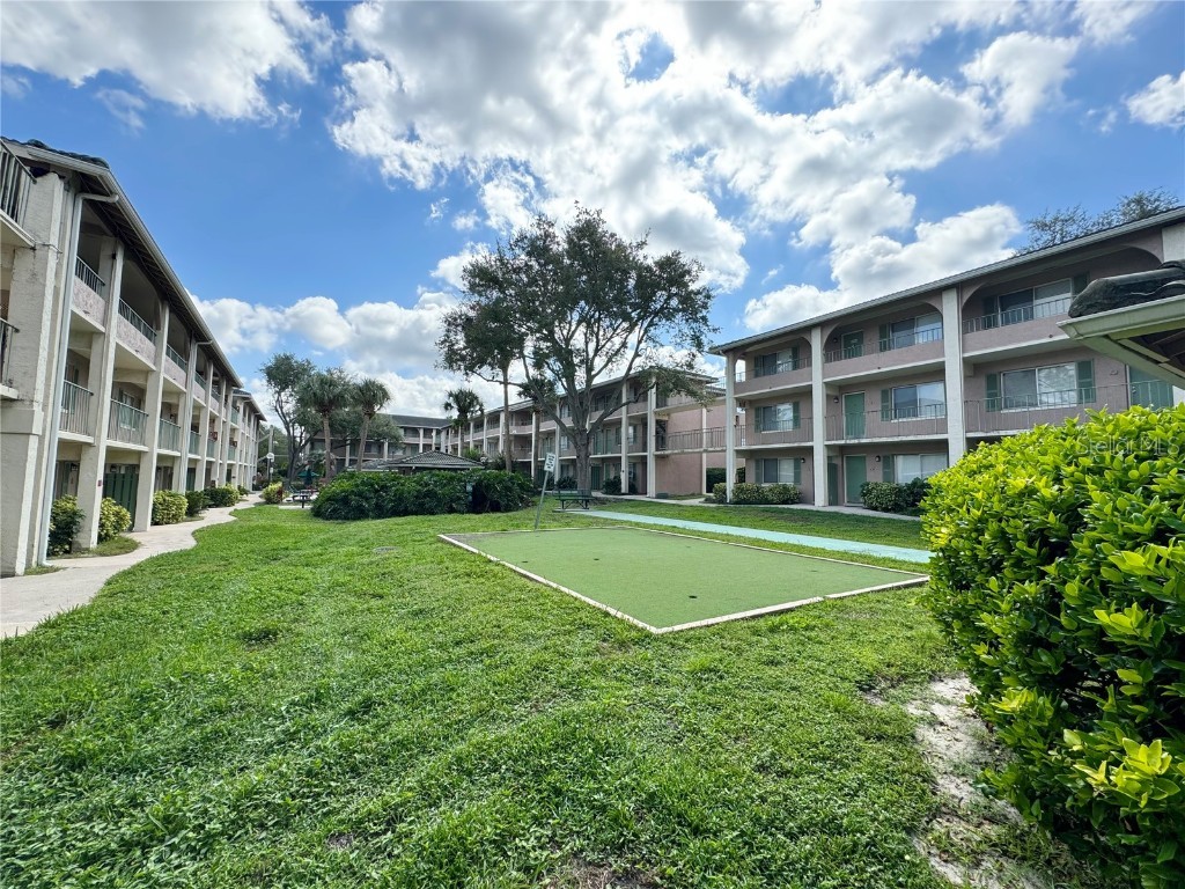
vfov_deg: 85.7
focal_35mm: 14
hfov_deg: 102.1
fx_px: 479
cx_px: 592
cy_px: 444
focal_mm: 2.22
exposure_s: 1/561
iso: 40
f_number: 2.2
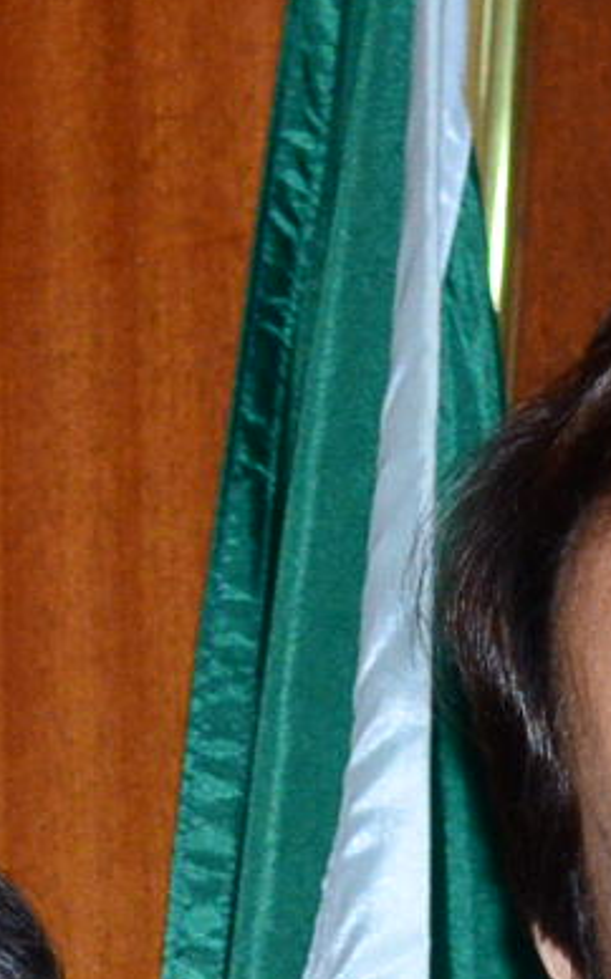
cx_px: -492
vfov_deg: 4.6
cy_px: 2276
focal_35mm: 443
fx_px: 11820
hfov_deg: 2.9
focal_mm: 56
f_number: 5.6
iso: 2000
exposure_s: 1/125
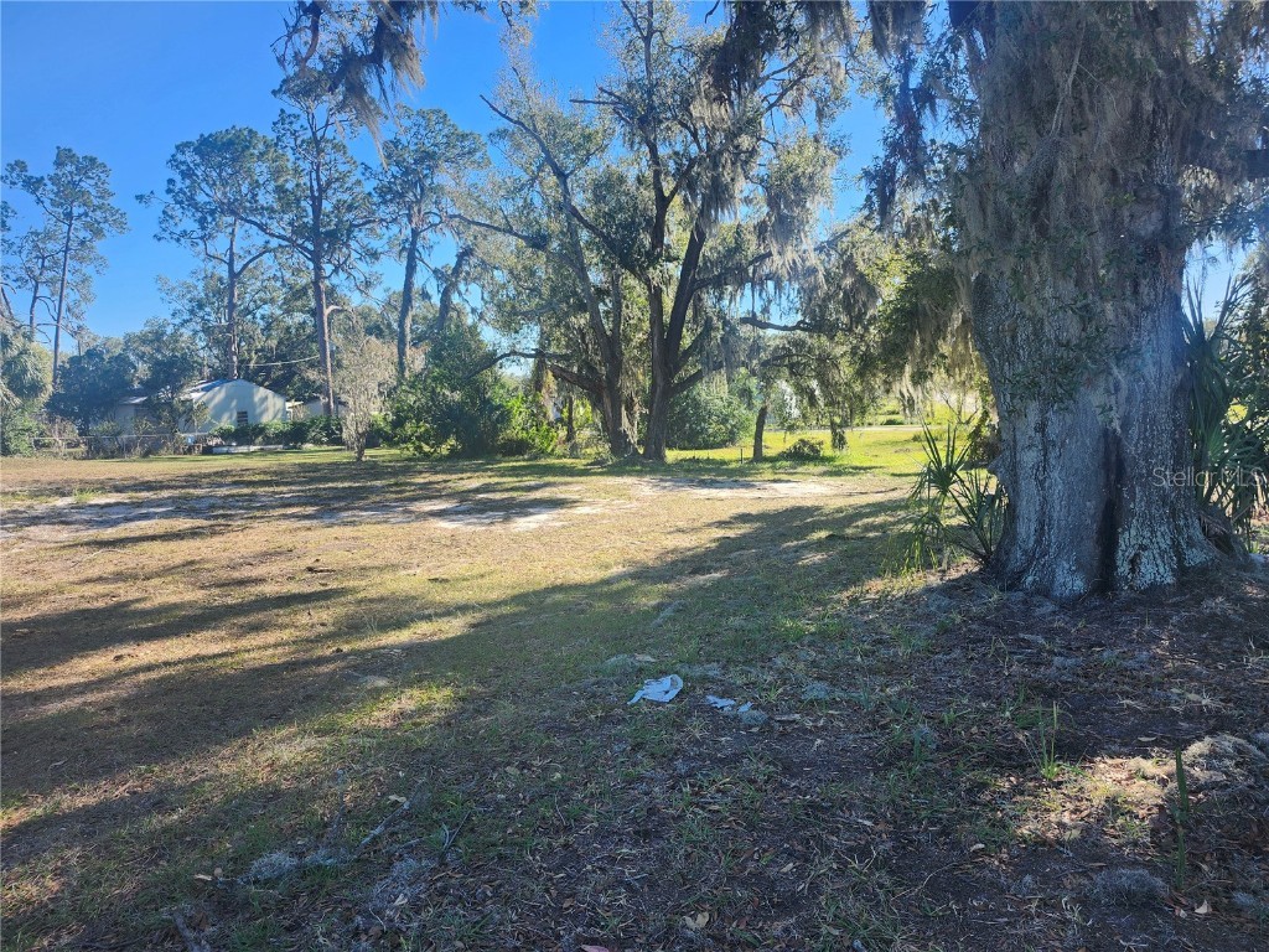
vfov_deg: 58.9
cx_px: 634
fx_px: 843
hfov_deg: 73.9
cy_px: 476
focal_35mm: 23
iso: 25
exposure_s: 1/455
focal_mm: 5.54
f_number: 1.8
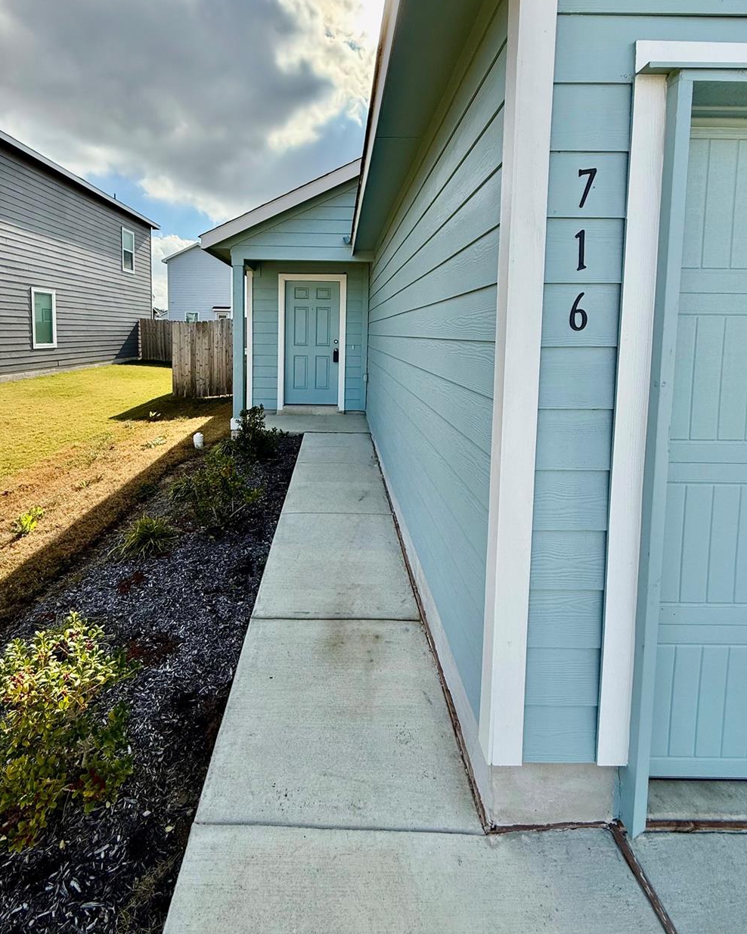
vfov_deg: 88.4
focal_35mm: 17
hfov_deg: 76.8
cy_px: 368
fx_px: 470
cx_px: 336
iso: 80
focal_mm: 2.22
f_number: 2.2
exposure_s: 1/2024
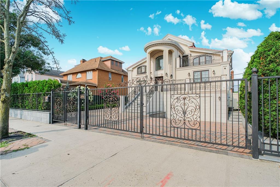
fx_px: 140
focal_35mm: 18
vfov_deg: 67.3
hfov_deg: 90.0
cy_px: 94
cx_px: 140
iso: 160
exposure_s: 1/250
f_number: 10
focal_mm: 11.7
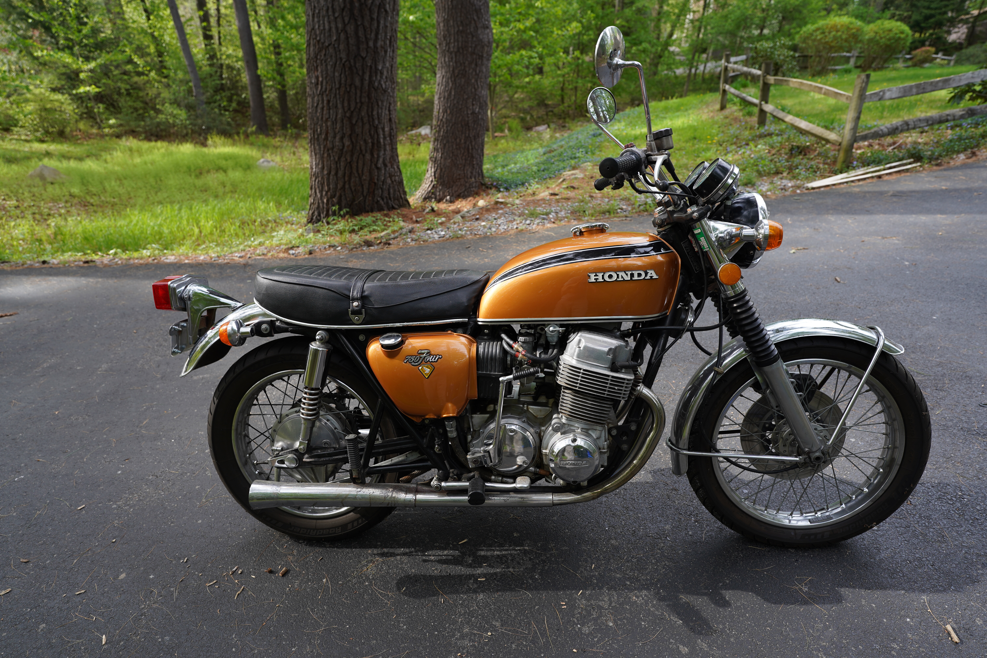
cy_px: 329
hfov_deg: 84.0
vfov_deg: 61.9
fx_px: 548
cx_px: 494
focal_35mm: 20
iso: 100
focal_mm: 20
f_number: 3.5
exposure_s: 1/125
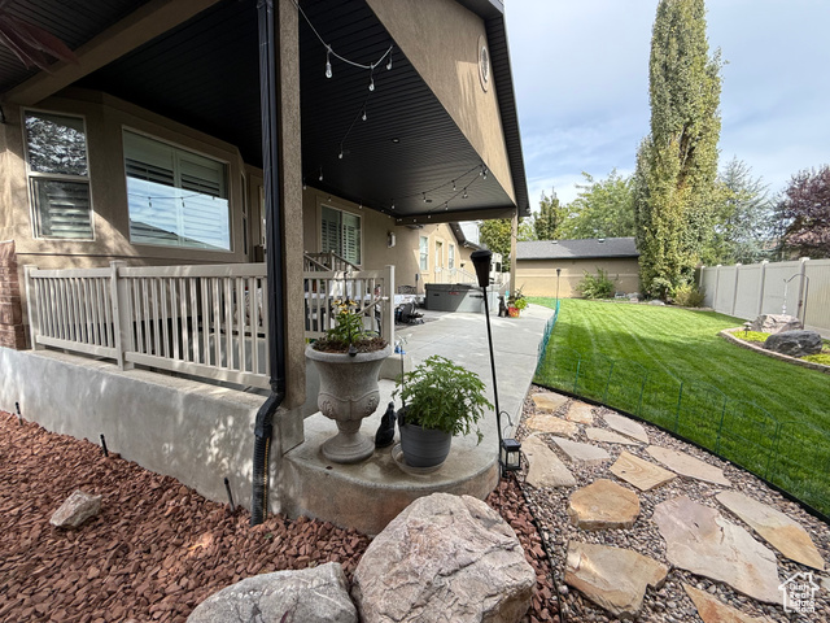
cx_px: 415
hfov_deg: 102.1
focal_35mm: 14
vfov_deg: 85.7
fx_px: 336
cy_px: 312
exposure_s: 1/510
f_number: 2.2
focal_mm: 2.22
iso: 50
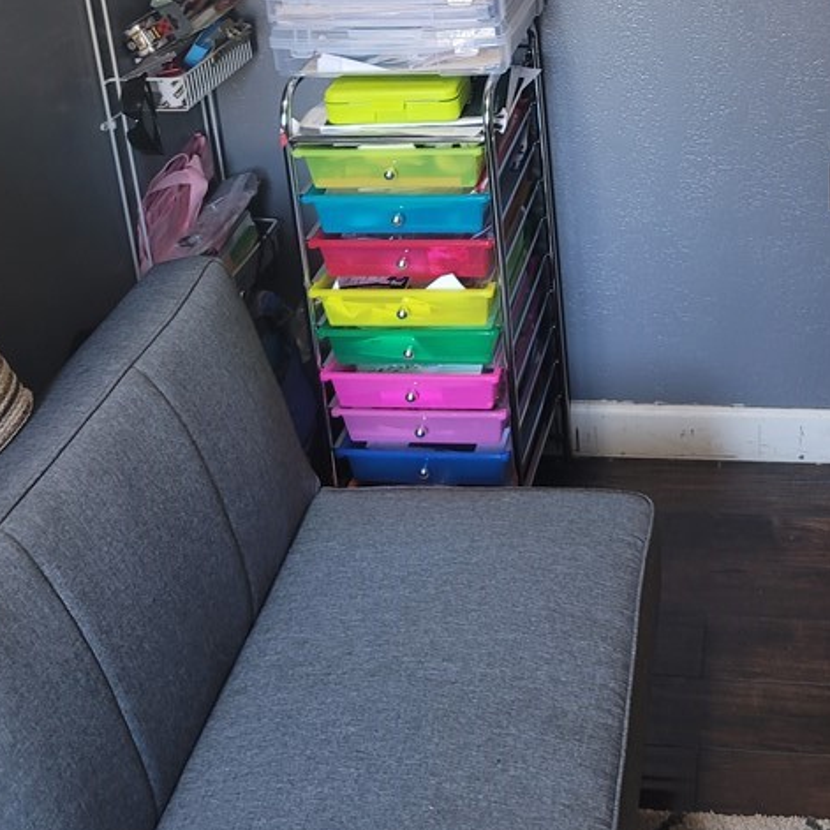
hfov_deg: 34.4
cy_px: 11
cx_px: 654
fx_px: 1302
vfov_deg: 32.6
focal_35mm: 48
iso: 200
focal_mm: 7
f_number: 1.8
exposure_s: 1/40
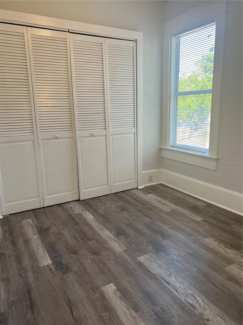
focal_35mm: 26
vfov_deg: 67.3
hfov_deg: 53.1
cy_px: 162
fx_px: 243
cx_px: 122
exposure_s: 1/120
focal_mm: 5.7
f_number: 1.5
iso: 64
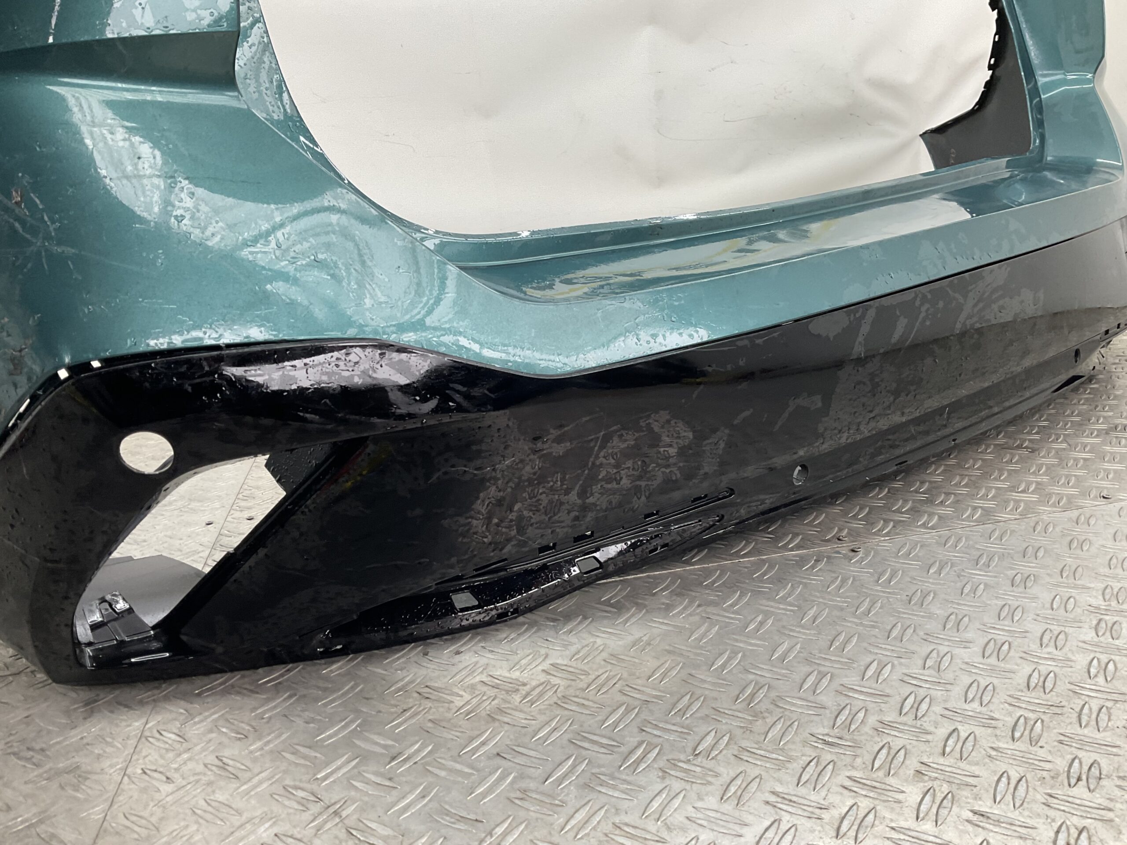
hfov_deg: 61.7
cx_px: 564
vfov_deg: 48.2
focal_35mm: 29
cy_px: 422
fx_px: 944
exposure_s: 1/120
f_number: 1.8
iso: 50
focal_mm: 3
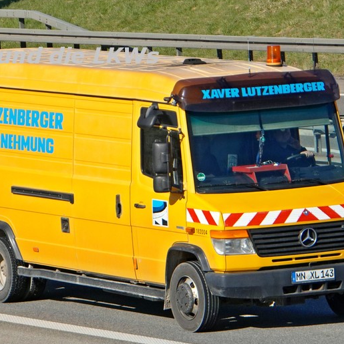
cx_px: 152
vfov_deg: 8.3
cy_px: 169
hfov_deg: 8.3
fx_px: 2373
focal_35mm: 211
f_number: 6.3
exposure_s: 1/4000
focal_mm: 106.7
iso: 640
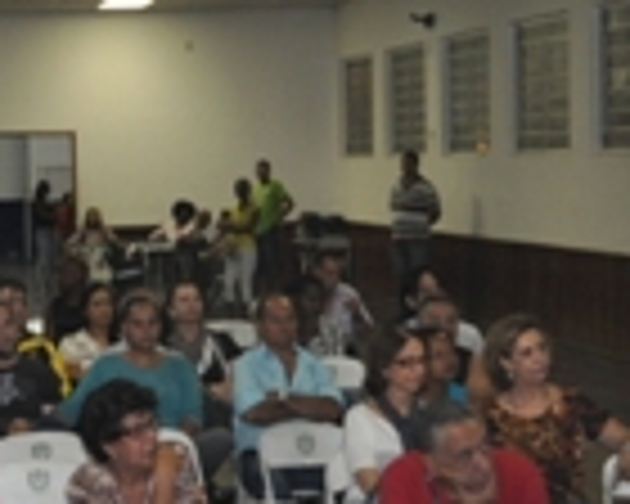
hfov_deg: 14.7
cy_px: 266
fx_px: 2349
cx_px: -144
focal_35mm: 126
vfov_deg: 12.2
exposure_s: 1/60
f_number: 4.5
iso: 800
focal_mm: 28
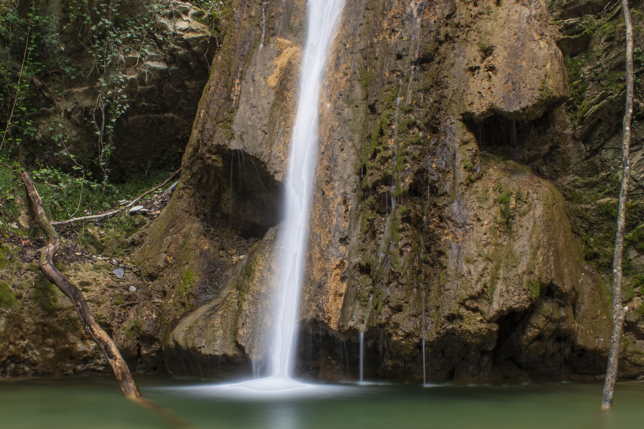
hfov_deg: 38.8
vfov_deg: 26.3
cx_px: 270
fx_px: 912
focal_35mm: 51
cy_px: 288
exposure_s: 13
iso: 100
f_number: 22
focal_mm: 22
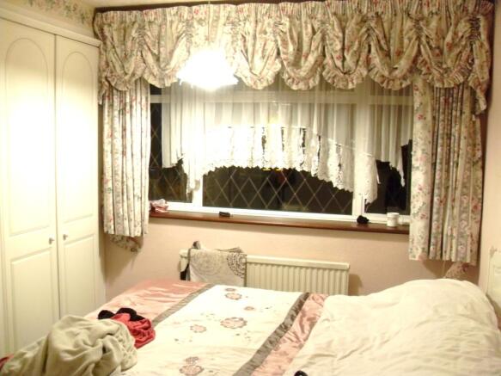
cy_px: 188
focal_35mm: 34
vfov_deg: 41.8
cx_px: 250
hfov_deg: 54.0
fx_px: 492
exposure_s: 1/8
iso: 200
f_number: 2.8
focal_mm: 6.3
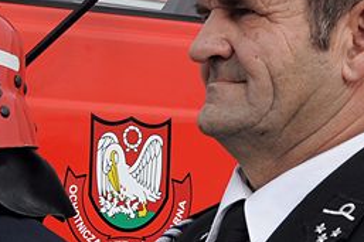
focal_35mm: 159
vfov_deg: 8.6
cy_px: 206
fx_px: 1607
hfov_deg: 12.7
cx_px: -54
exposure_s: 1/400
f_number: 10
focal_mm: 32
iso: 500
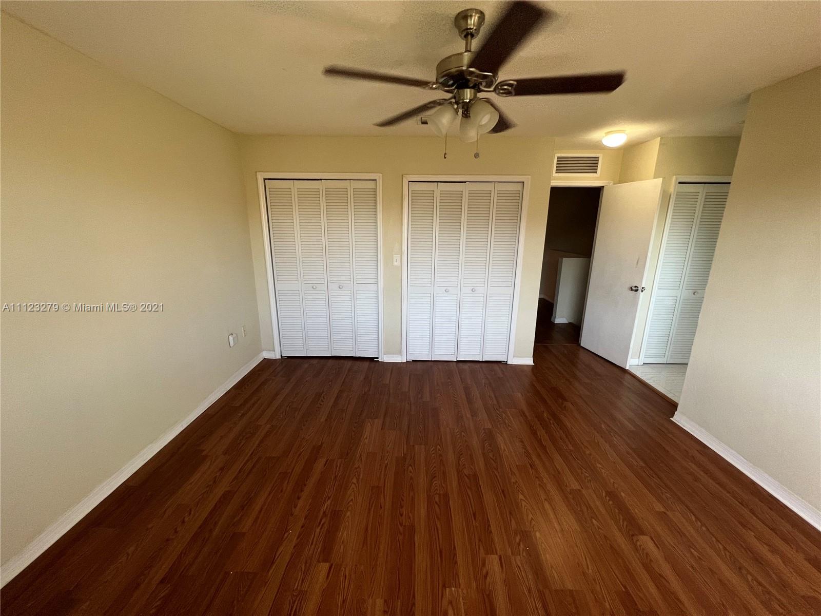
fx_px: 308
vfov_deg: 89.9
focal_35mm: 13
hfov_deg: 106.2
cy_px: 308
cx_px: 410
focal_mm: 1.57
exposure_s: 1/120
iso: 160
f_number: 1.8
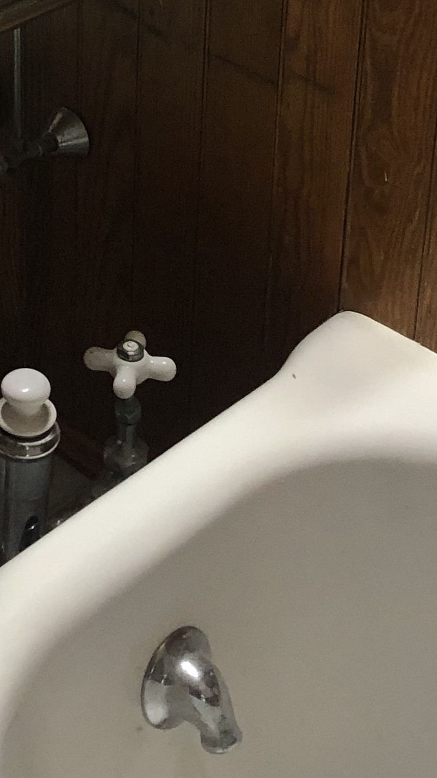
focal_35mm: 88
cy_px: -95
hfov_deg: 13.5
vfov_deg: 22.7
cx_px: -43
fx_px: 1813
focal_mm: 3.99
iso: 40
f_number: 1.8
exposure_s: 1/15
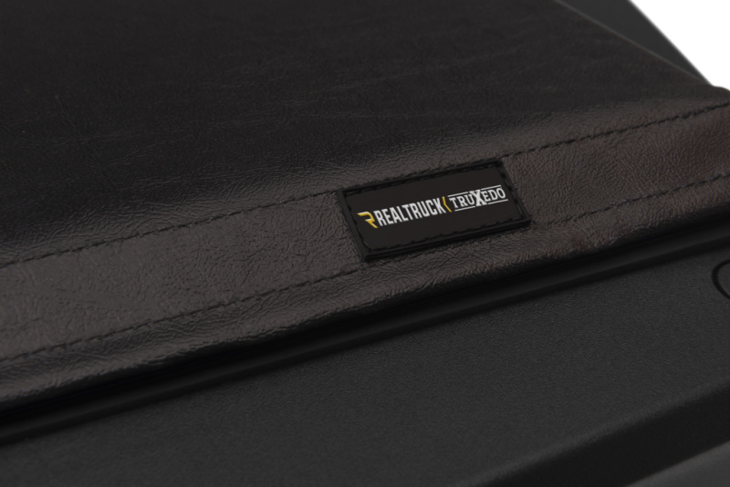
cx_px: 365
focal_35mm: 55
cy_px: 244
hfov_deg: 36.2
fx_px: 1116
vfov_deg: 24.6
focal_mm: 55
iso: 100
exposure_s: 1/60
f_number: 14
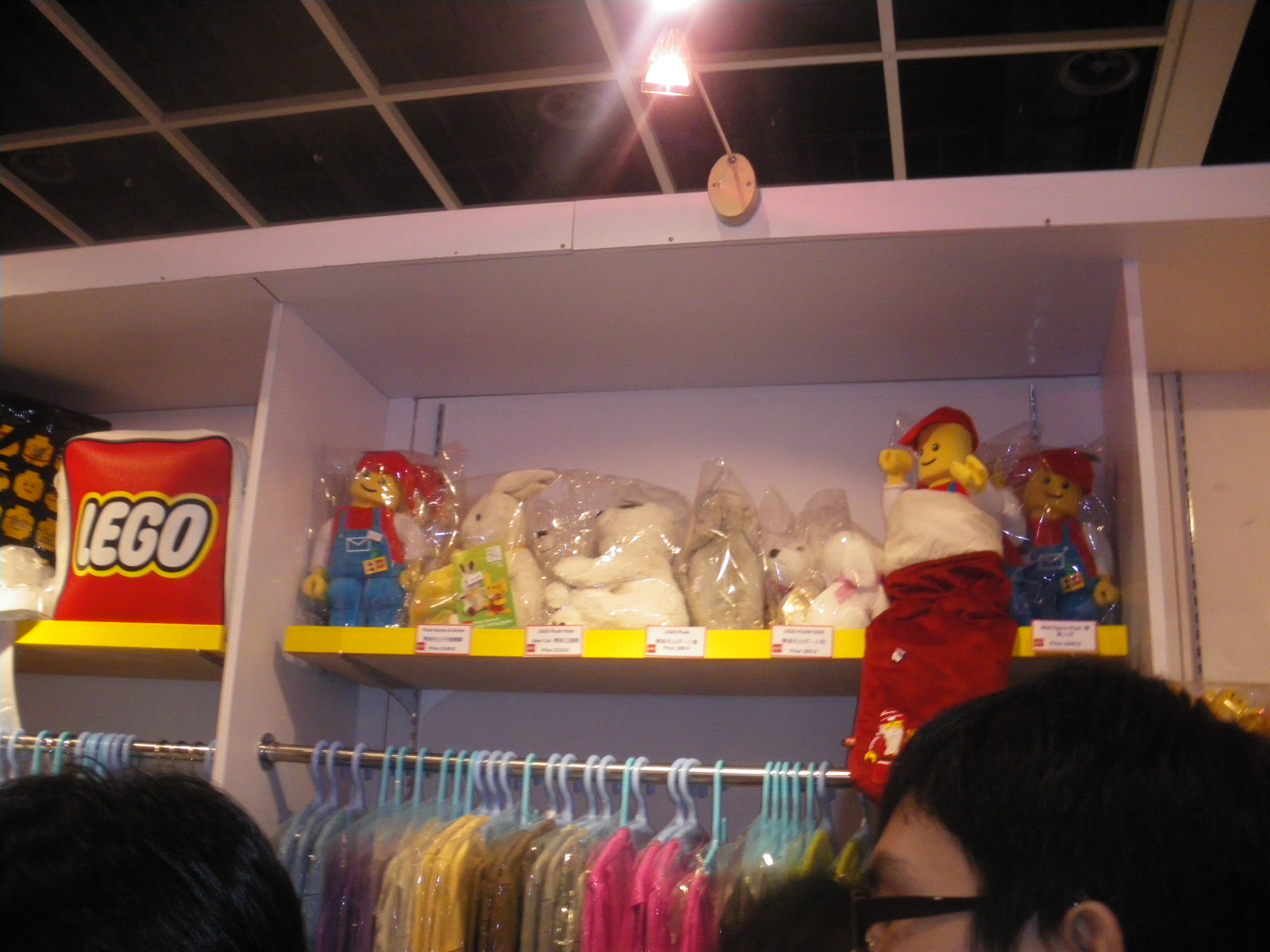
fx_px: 1321
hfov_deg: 51.4
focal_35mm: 36
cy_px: 476
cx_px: 635
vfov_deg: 39.7
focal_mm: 6.3
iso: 400
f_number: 3.5
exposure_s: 1/50
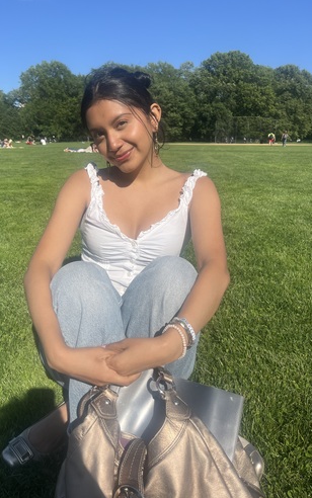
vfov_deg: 66.4
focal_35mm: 28
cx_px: 125
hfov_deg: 44.4
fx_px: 380
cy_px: 251
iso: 50
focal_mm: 5.1
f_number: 1.6
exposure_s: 1/4651
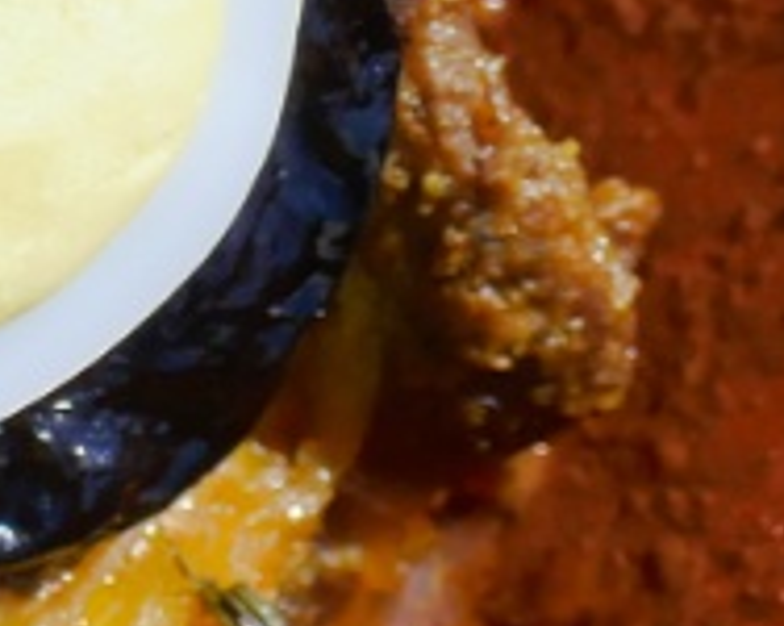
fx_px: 6490
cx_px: -1872
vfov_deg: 5.5
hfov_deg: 6.2
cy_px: 442
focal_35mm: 280
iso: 125
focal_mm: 12.7
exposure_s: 1/800
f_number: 4.5
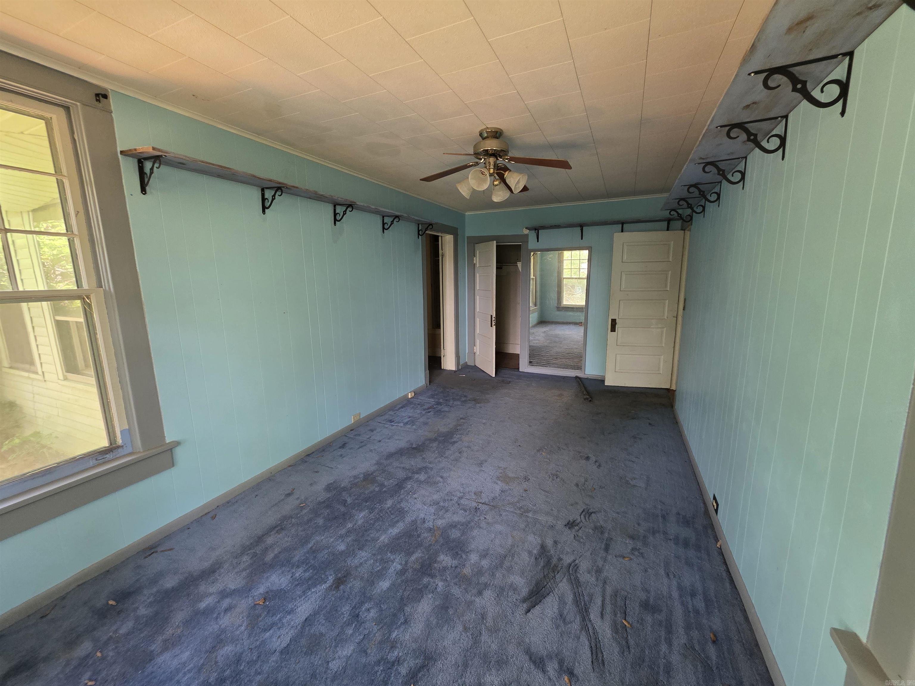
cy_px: 343
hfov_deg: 106.2
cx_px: 458
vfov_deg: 89.9
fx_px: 344
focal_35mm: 13
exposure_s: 1/60
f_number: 1.9
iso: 250
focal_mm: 2.2
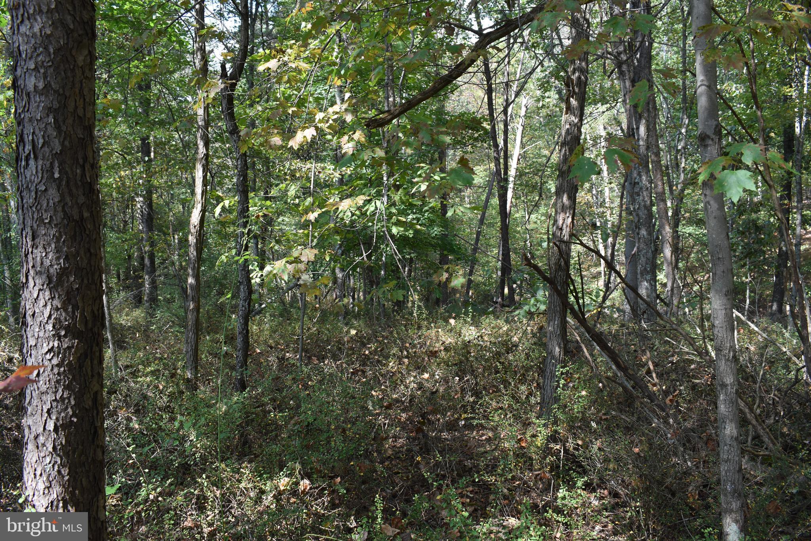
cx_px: 406
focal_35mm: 32
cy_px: 270
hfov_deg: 59.5
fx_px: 710
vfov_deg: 41.7
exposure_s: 1/160
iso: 400
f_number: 6.3
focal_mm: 21
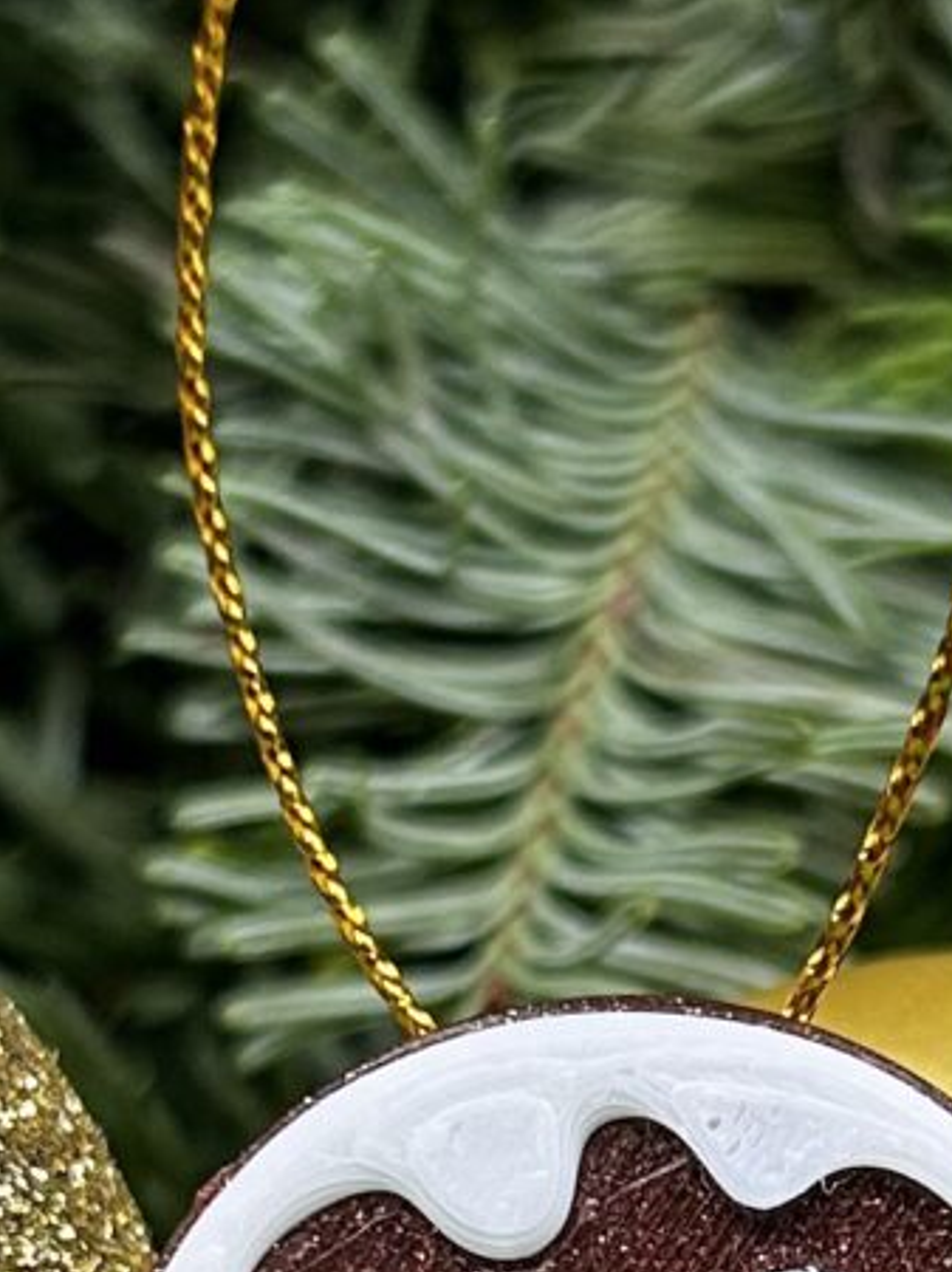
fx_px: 5432
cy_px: 944
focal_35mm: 148
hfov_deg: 10.0
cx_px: 446
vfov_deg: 13.3
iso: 80
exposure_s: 1/121
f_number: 1.5
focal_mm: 5.7
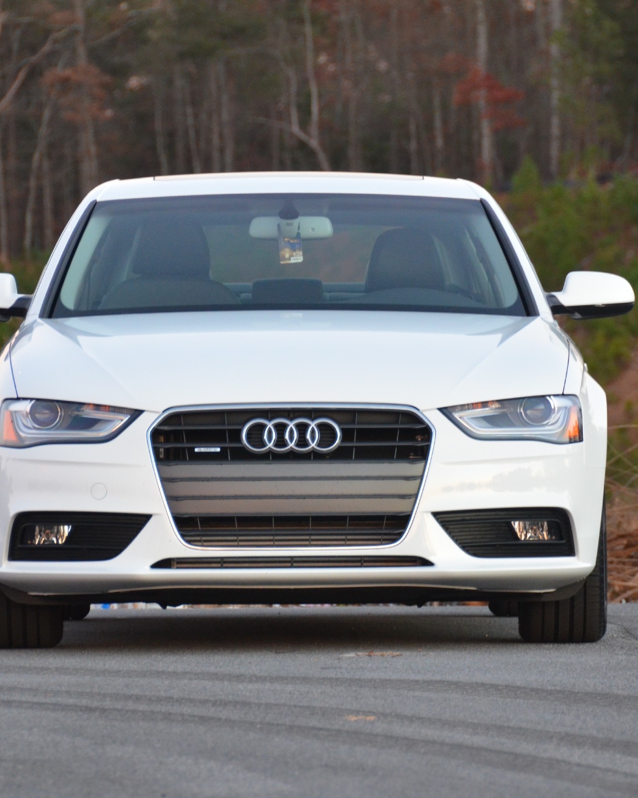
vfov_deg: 6.1
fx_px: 7531
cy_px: 399
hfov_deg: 4.9
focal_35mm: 319
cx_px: 326
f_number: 5.6
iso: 1600
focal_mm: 150
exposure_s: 1/60
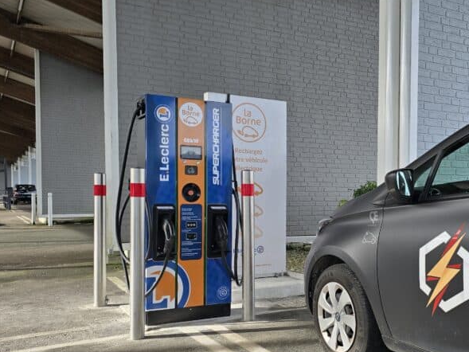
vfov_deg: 35.8
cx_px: 329
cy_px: 219
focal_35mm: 40
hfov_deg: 45.7
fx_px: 542
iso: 12
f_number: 1.7
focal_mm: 6.3
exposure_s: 1/251
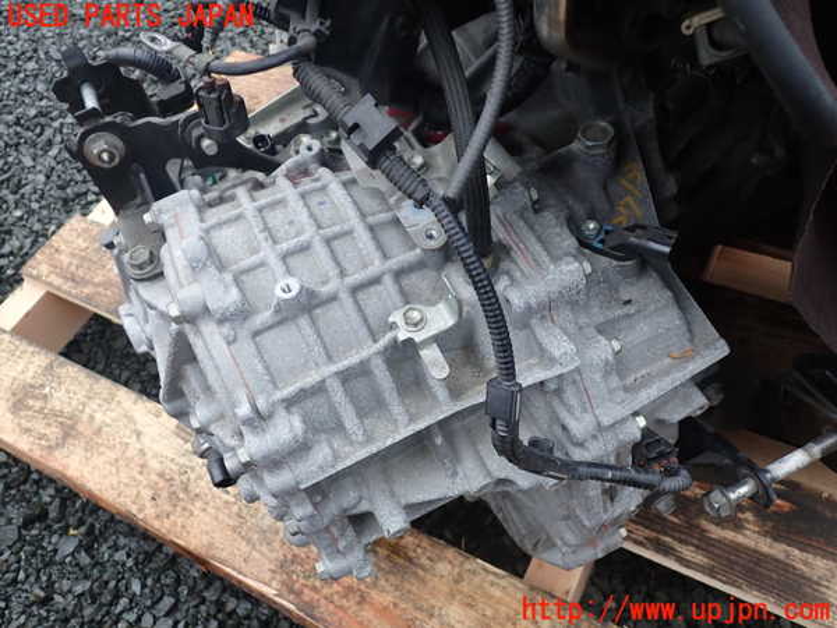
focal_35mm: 30
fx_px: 725
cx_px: 418
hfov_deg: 60.0
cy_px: 314
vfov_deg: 46.8
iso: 200
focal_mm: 5.4
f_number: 2.3
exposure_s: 1/40
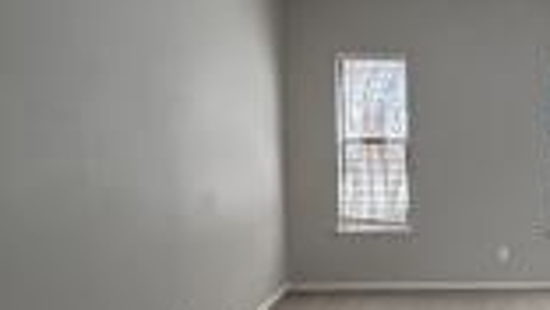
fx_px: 569
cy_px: 180
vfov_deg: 30.4
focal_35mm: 39
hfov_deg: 46.1
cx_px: 504
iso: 160
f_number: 2.2
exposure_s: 1/60
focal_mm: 2.22
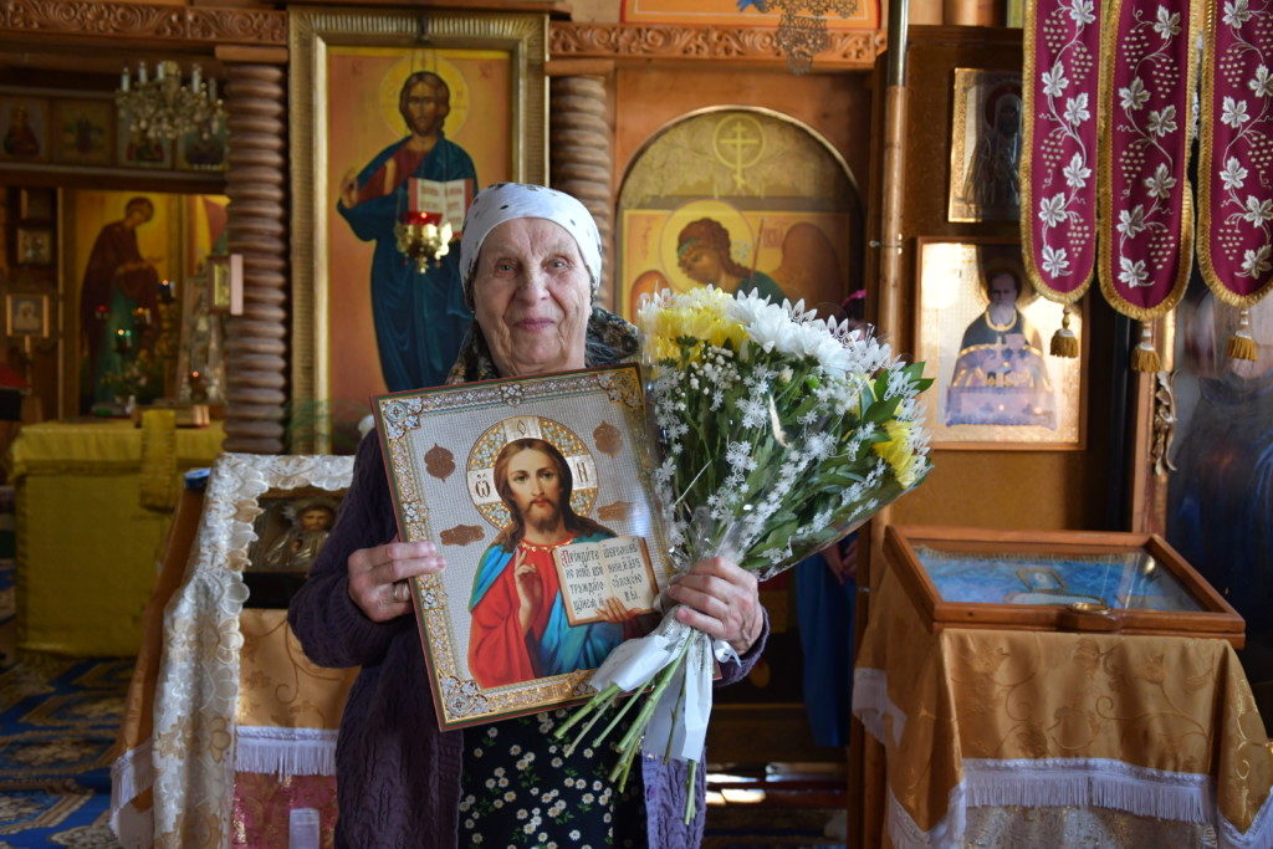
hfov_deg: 38.9
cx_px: 636
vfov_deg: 26.5
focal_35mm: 51
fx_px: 1804
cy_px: 424
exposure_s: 1/125
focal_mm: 34
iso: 1250
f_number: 4.2
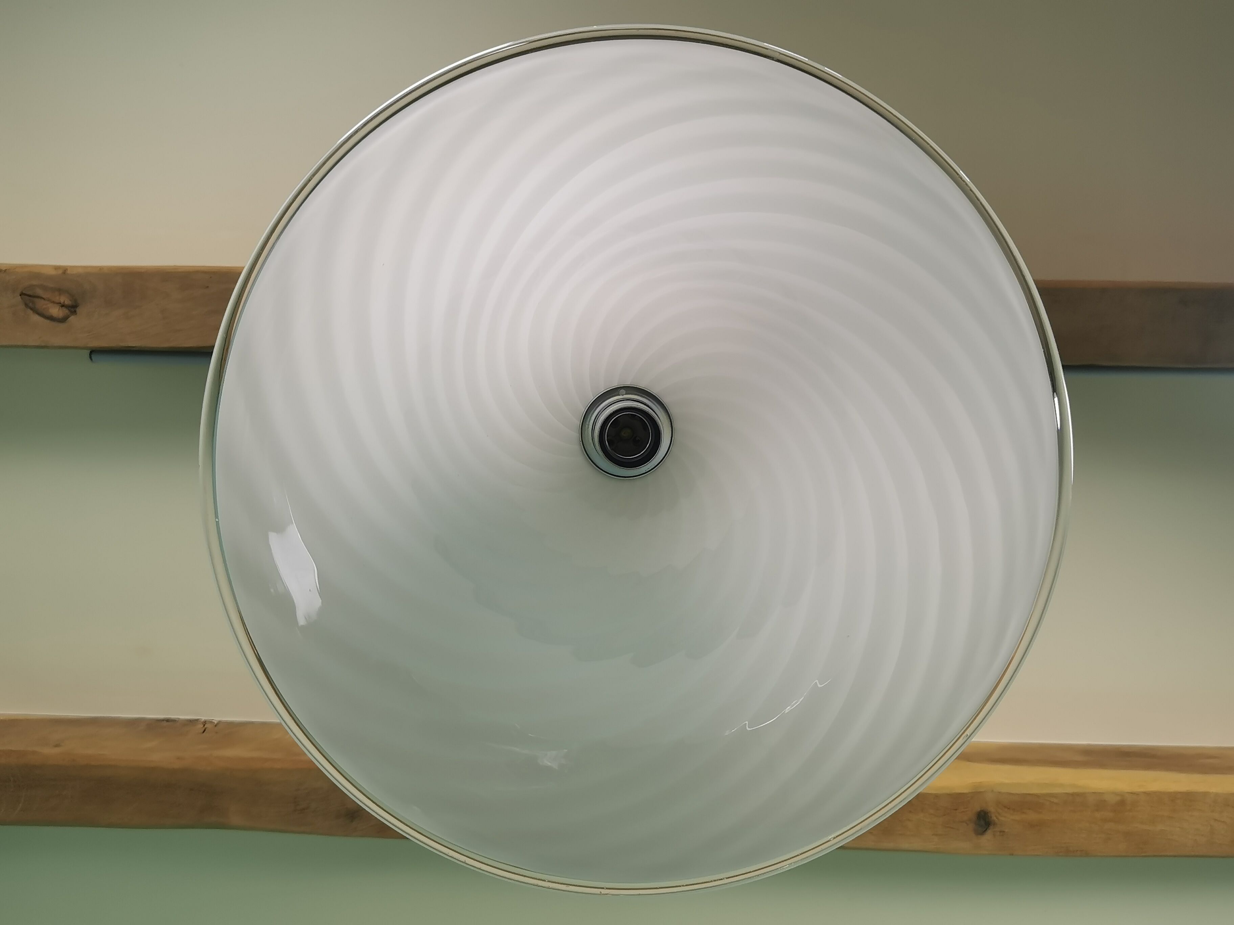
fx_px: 1283
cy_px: 462
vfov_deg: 39.7
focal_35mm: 36
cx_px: 617
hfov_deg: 51.4
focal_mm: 5.58
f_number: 1.8
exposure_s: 1/100
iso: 50
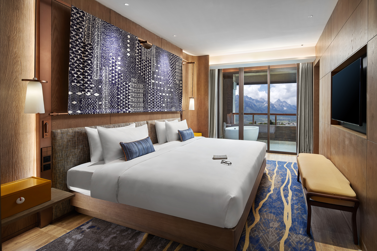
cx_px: 188
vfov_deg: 70.4
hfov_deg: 93.3
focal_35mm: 17
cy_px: 126
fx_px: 178
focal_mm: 17
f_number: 9
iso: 100
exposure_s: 1/2
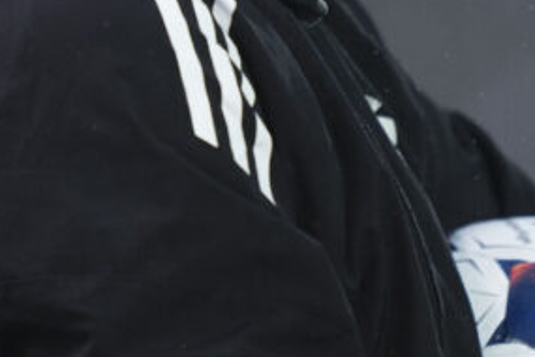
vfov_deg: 1.0
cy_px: -138
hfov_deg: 1.4
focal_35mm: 1436
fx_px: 21339
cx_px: 321
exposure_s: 1/1250
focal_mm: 400
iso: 3200
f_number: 2.8
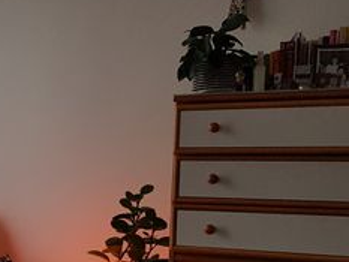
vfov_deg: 21.4
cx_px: -49
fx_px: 676
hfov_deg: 26.3
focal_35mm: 67
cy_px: 244
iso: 200
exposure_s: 1/50
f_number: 1.7
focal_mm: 4.2
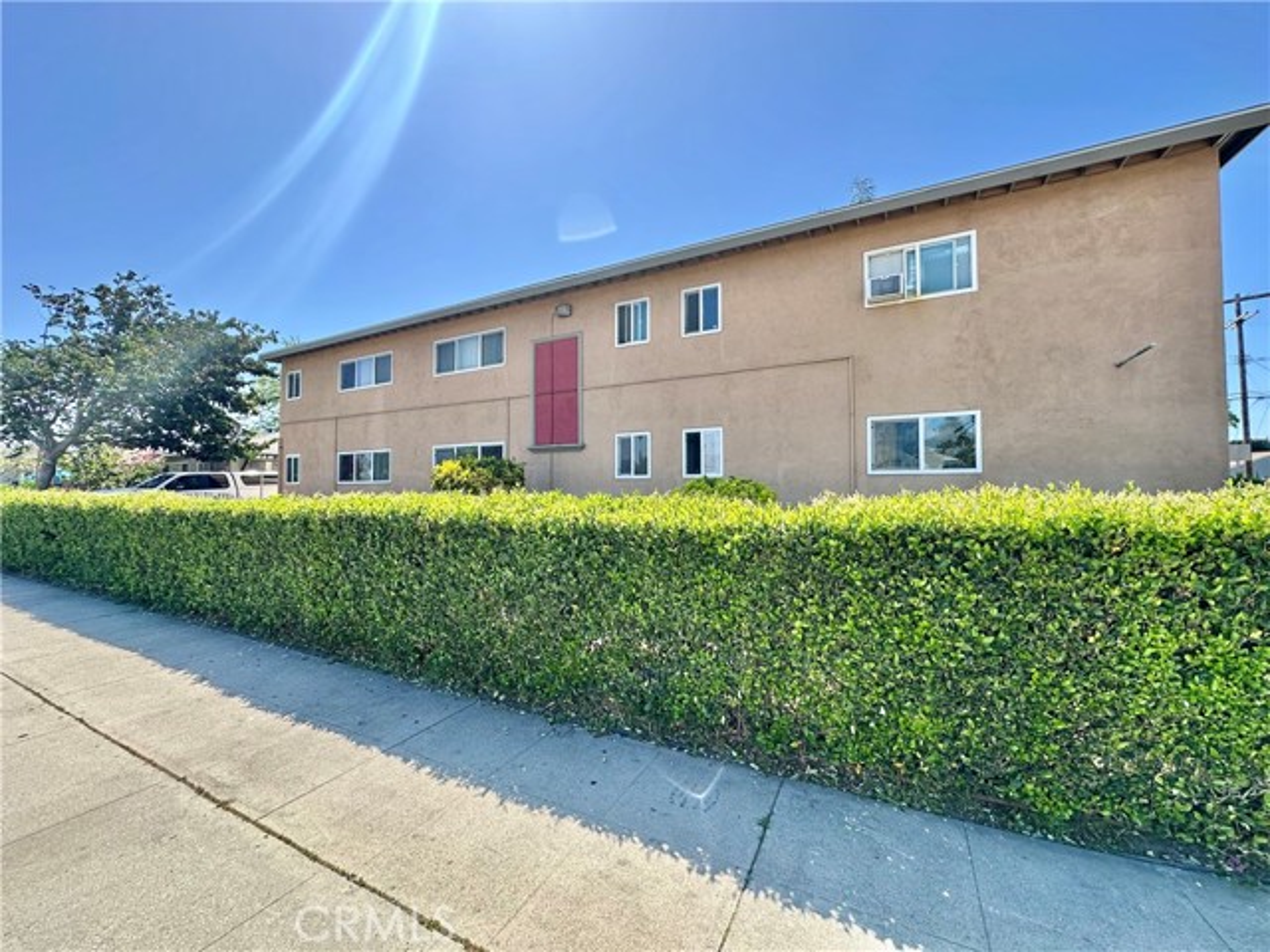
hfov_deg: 102.1
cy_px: 476
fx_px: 514
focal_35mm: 14
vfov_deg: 85.7
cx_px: 635
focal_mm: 2.22
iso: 40
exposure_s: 1/698
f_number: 2.2
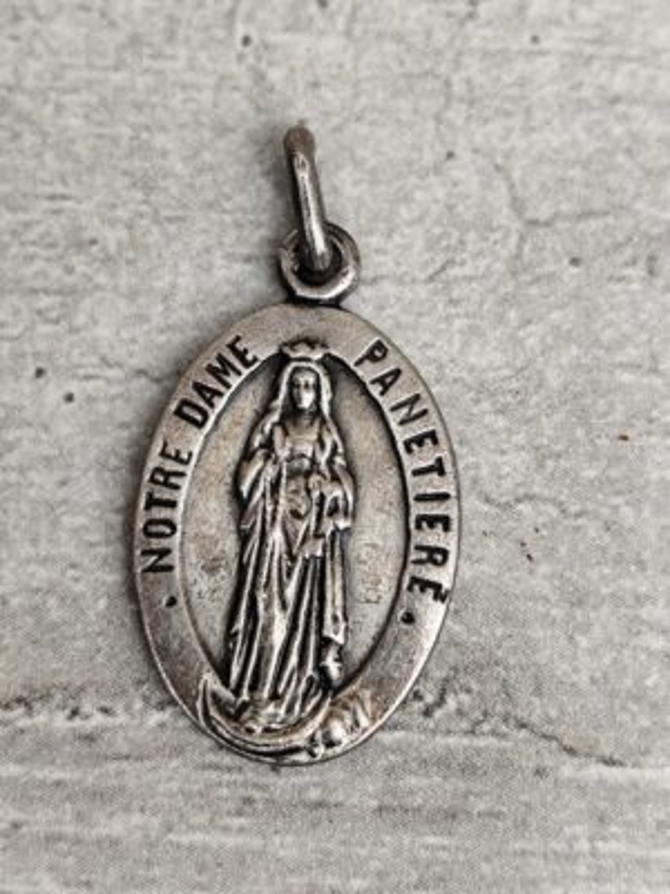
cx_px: 335
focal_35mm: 93
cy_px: 447
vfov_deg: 21.1
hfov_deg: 15.9
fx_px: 2400
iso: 160
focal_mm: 6.19
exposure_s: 1/100
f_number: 1.65
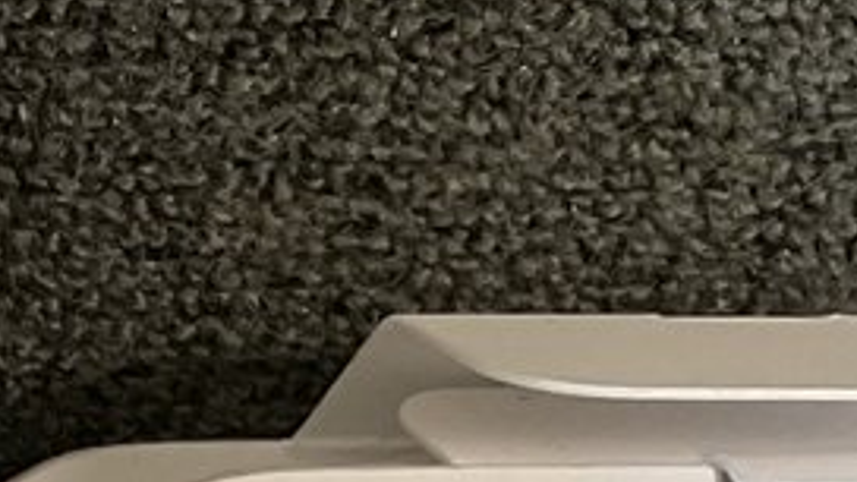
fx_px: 3999
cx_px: -1426
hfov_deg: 10.1
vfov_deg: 6.6
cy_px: 1139
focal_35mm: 176
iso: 50
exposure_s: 1/120
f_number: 1.8
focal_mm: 3
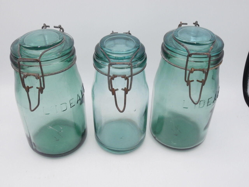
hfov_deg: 49.0
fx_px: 273
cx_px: 124
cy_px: 94
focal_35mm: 38
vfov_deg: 37.7
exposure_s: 1/400
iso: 200
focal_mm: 6.67
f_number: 3.9
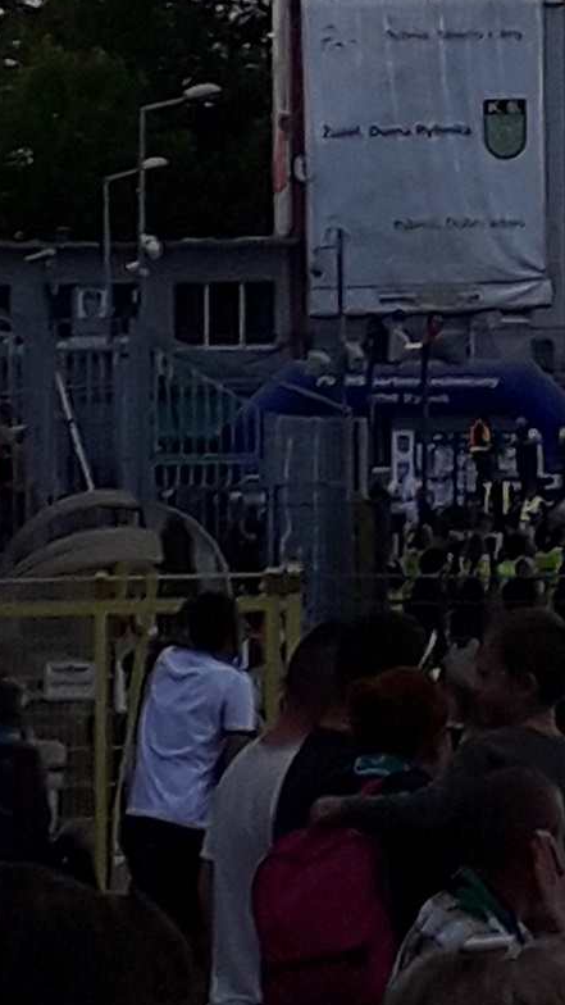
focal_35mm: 62
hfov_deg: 17.9
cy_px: 62
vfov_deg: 31.9
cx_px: 766
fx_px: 1651
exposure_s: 1/1623
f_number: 1.9
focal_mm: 3.6
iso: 40
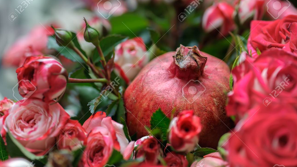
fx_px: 874
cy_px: 82
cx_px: 150
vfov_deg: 10.9
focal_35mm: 111
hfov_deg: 19.3
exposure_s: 1/250
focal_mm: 105
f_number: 4.5
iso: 200
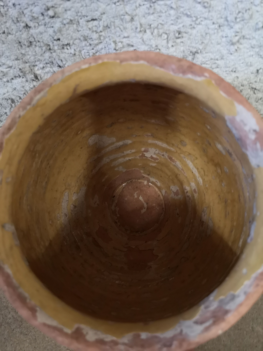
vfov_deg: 65.3
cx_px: 132
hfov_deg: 51.4
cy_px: 176
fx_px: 274
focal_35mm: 27
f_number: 1.8
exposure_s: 1/16.7
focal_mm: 3.95
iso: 640
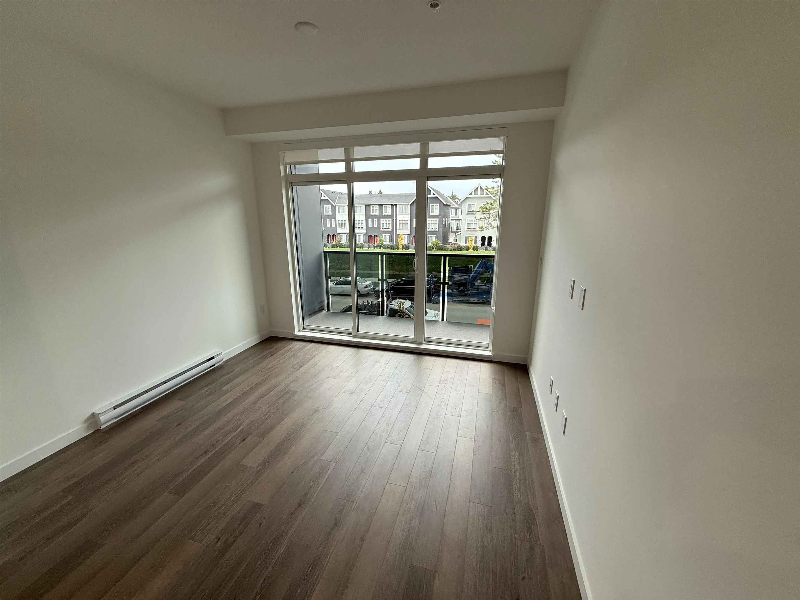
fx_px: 324
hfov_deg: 102.1
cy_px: 300
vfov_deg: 85.7
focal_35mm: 14
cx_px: 400
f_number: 2.2
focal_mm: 2.22
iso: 80
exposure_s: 1/120
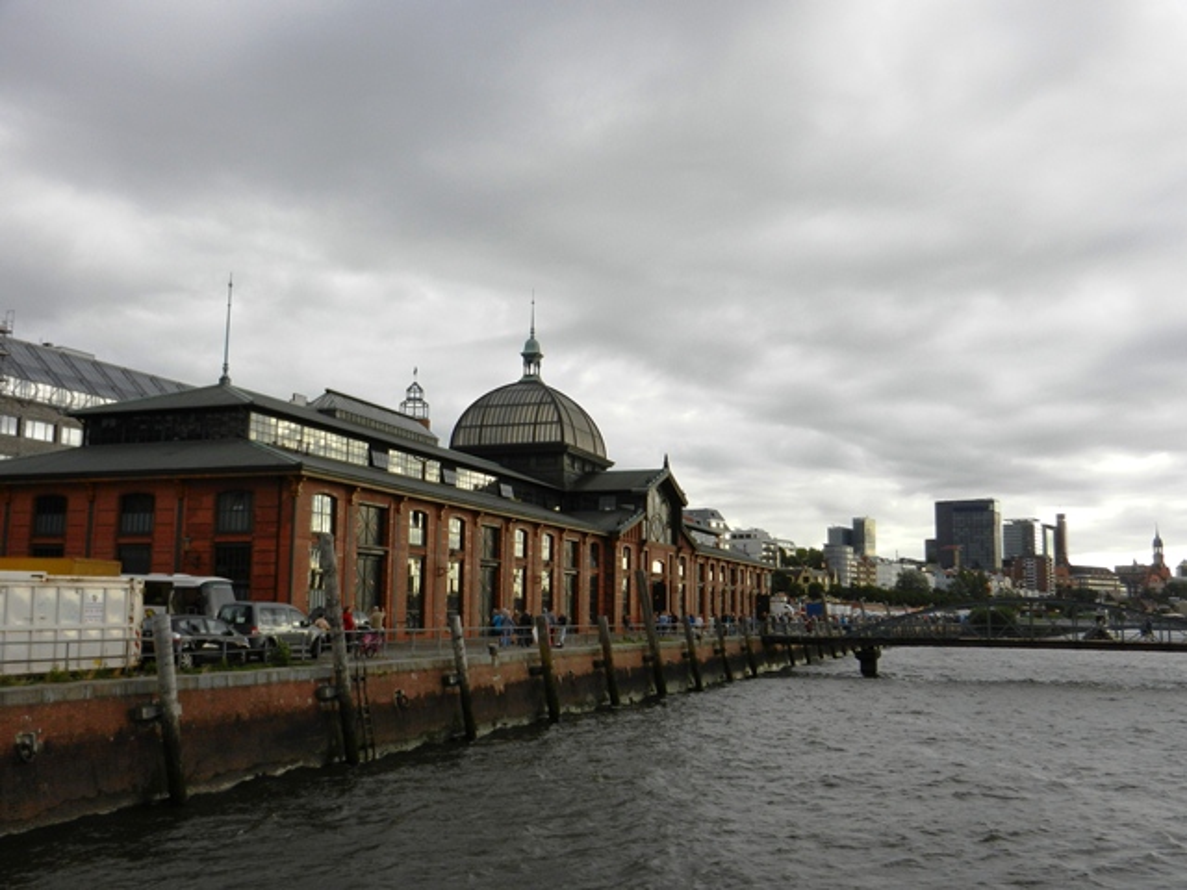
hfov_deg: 55.4
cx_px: 594
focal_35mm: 33
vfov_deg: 42.9
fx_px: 1132
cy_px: 445
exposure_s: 1/500
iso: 160
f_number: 3.8
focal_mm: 5.9
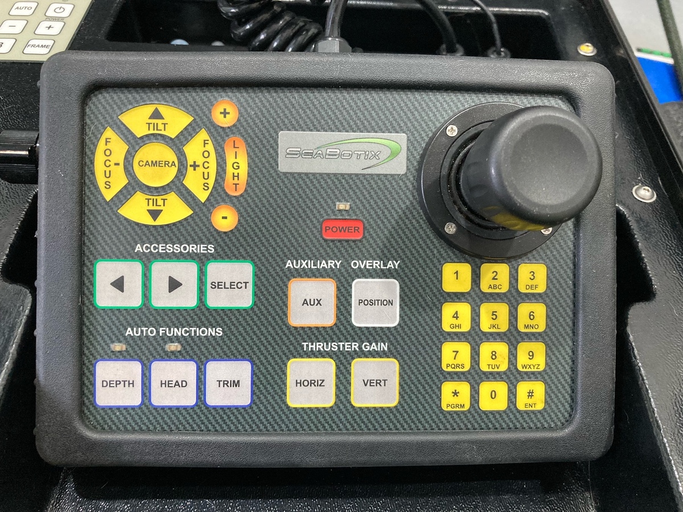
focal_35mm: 28
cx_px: 342
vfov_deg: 49.7
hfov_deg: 63.4
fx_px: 552
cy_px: 256
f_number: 1.8
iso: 320
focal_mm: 3.99
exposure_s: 1/50
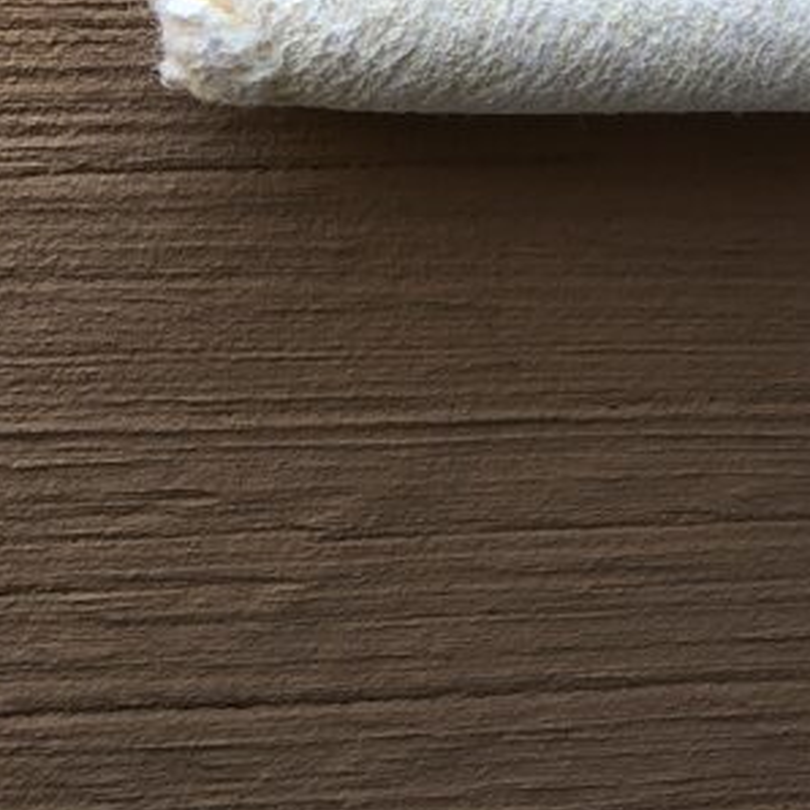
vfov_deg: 20.1
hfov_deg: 19.8
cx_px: 796
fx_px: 2250
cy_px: 109
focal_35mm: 85
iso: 32
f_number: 1.8
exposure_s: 1/120
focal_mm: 4
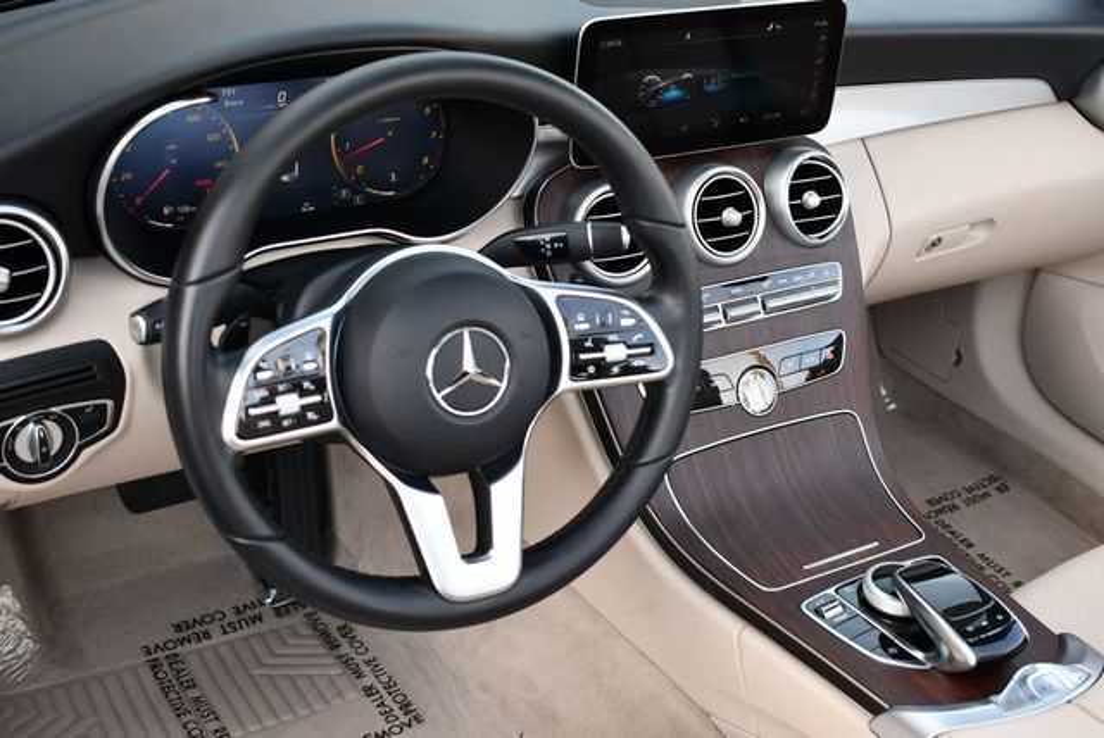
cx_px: 552
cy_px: 369
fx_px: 1473
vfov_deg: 28.1
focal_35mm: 48
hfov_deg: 41.1
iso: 400
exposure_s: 1/250
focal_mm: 24
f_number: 4.5
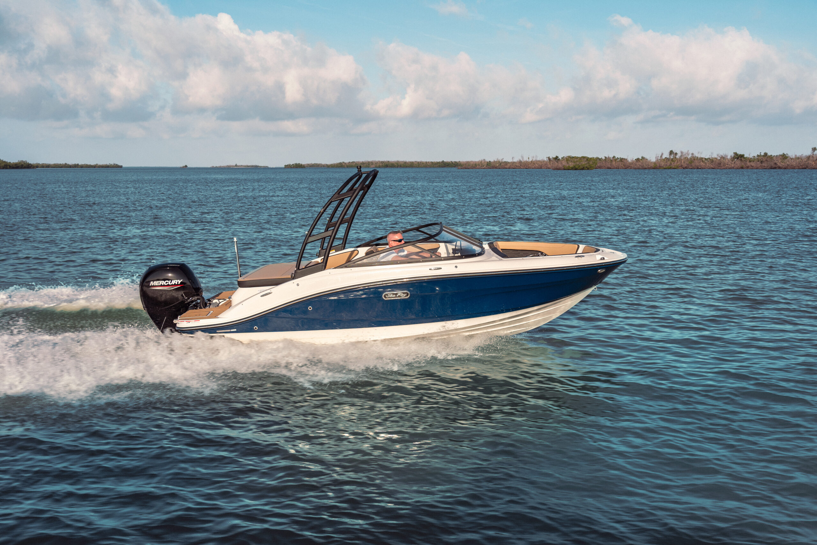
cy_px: 272
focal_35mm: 34
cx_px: 408
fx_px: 772
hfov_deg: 55.8
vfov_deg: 38.9
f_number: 4.5
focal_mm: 34
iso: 100
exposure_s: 1/320
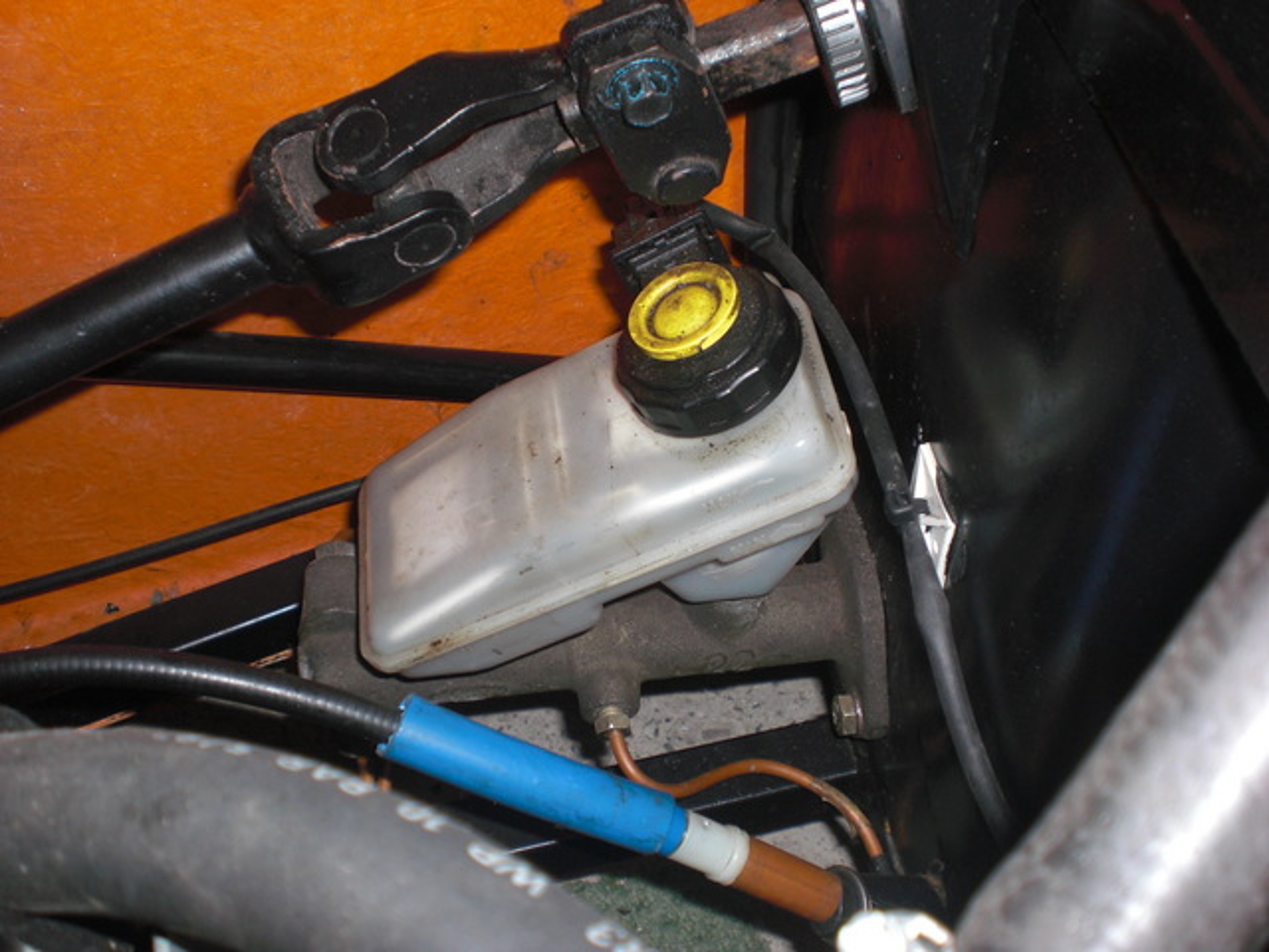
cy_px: 476
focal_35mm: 38
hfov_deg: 49.0
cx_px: 634
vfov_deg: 37.7
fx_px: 1393
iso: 100
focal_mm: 6.3
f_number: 3.1
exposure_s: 1/60
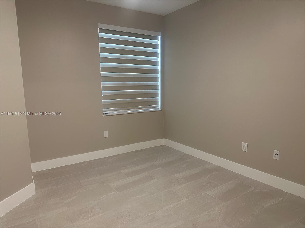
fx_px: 211
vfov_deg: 56.8
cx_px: 152
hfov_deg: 71.6
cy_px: 114
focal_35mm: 24
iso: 400
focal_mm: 6.86
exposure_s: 1/60
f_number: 1.78
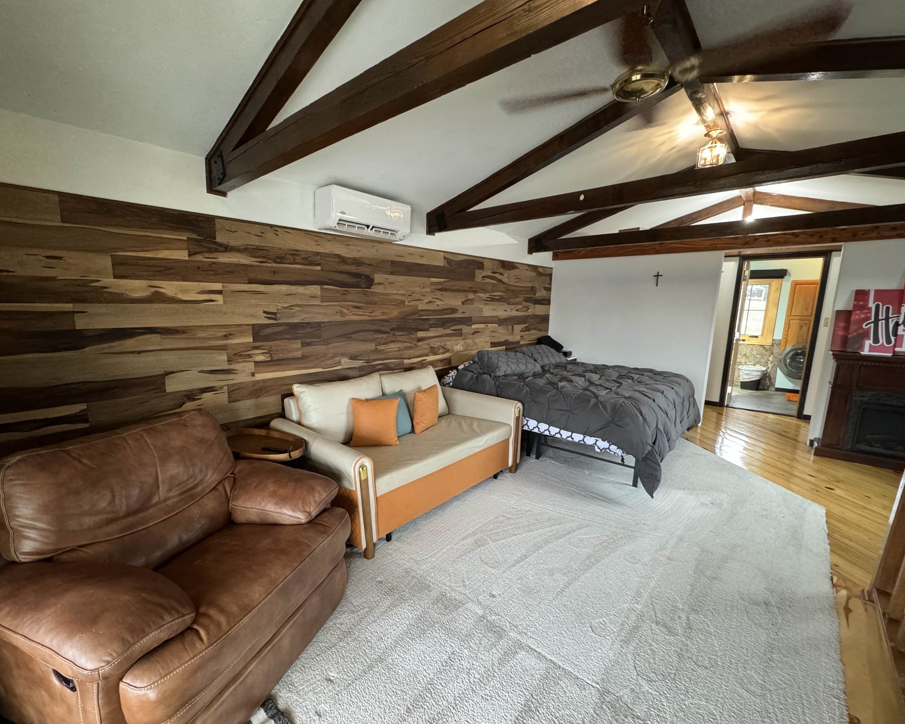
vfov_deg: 84.0
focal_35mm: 15
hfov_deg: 96.6
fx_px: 402
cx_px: 418
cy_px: 371
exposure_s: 1/60
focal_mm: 2.22
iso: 800
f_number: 2.2
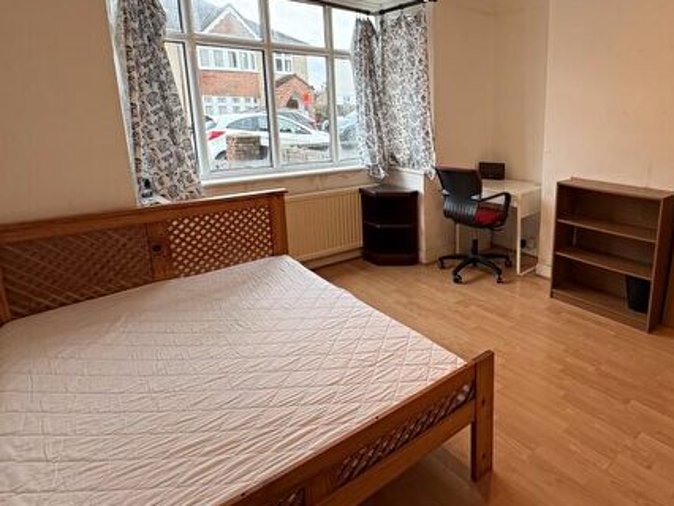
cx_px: 478
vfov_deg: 58.3
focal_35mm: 23
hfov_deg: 70.5
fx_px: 448
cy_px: 195
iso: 125
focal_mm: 2.22
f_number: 2.2
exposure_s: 1/99
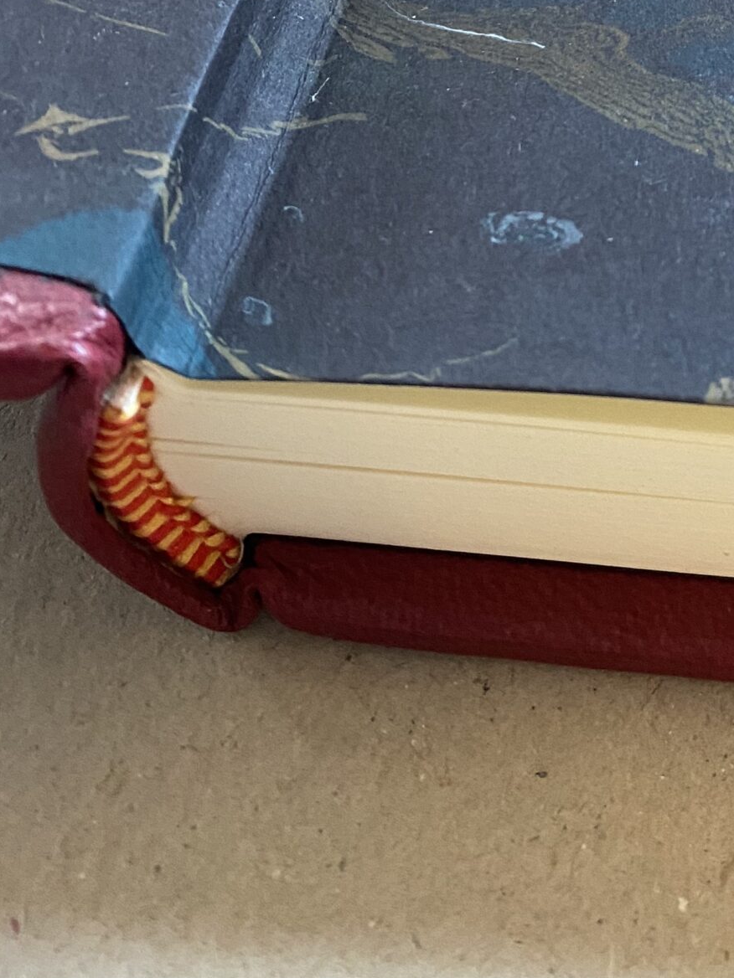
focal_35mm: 57
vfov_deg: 30.7
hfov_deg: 24.2
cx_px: 775
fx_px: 1612
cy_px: -60
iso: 320
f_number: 1.8
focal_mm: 4.25
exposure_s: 1/50
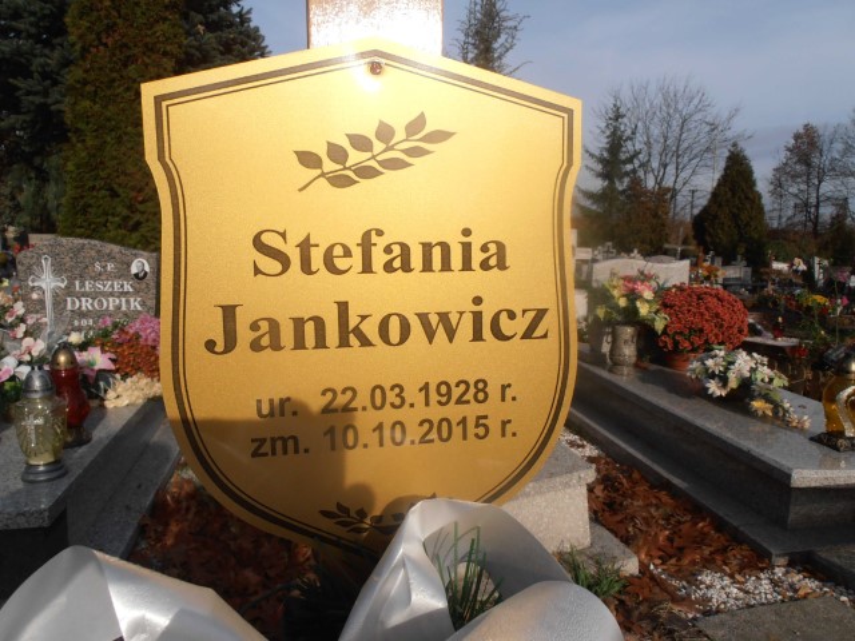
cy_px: 320
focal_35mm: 24
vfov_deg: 56.8
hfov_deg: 71.6
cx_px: 428
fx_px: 593
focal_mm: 4.2
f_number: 7.9
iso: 80
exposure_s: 1/320
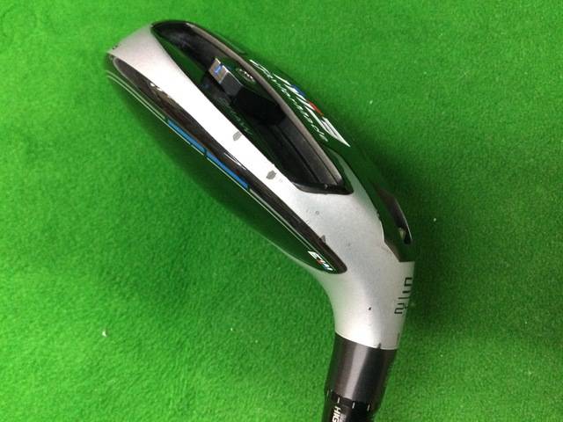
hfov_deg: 58.4
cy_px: 211
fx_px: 504
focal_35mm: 31
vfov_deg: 45.4
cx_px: 282
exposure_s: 1/30
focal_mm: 3.3
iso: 200
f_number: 2.4
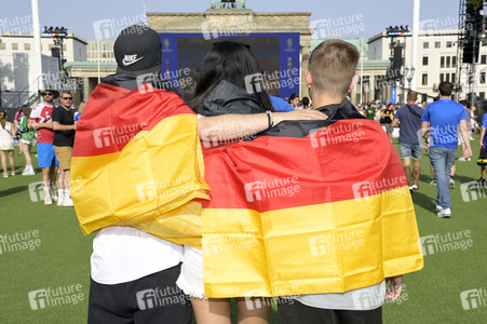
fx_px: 676
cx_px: 244
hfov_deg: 39.6
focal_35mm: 50
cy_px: 162
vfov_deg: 27.0
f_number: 10
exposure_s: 1/250
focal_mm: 50
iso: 200
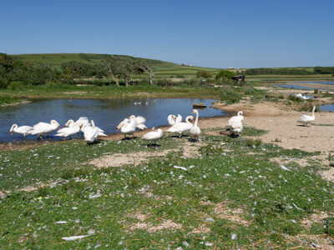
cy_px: 125
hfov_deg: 60.0
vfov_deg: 46.8
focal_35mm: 30
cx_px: 167
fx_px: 289
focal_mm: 15
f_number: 9
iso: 200
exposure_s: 1/640
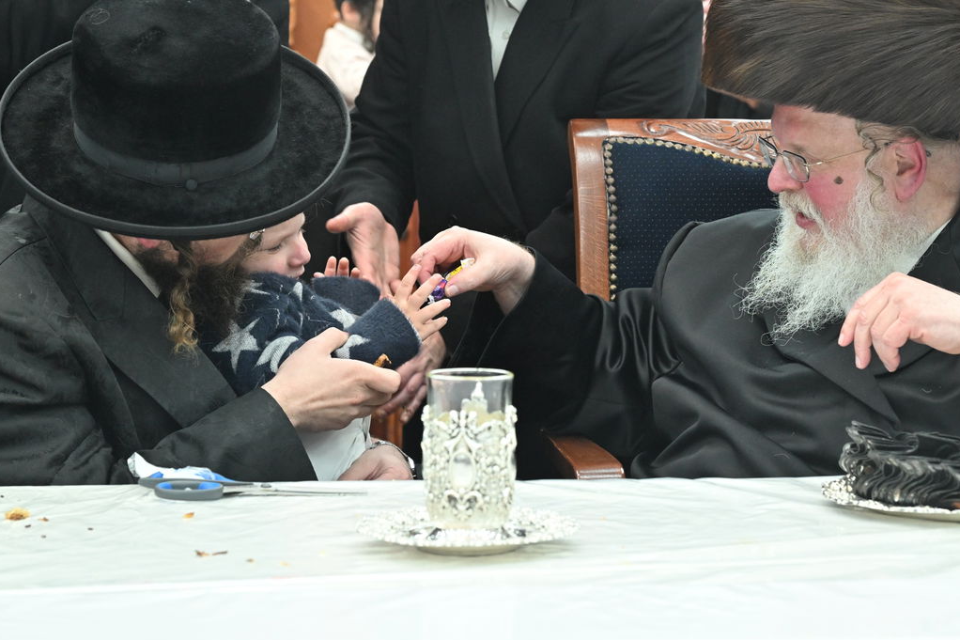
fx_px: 2373
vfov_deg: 15.3
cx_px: 577
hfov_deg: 22.8
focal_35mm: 89
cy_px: 220
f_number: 5.6
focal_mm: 65
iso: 2000
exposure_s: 1/200
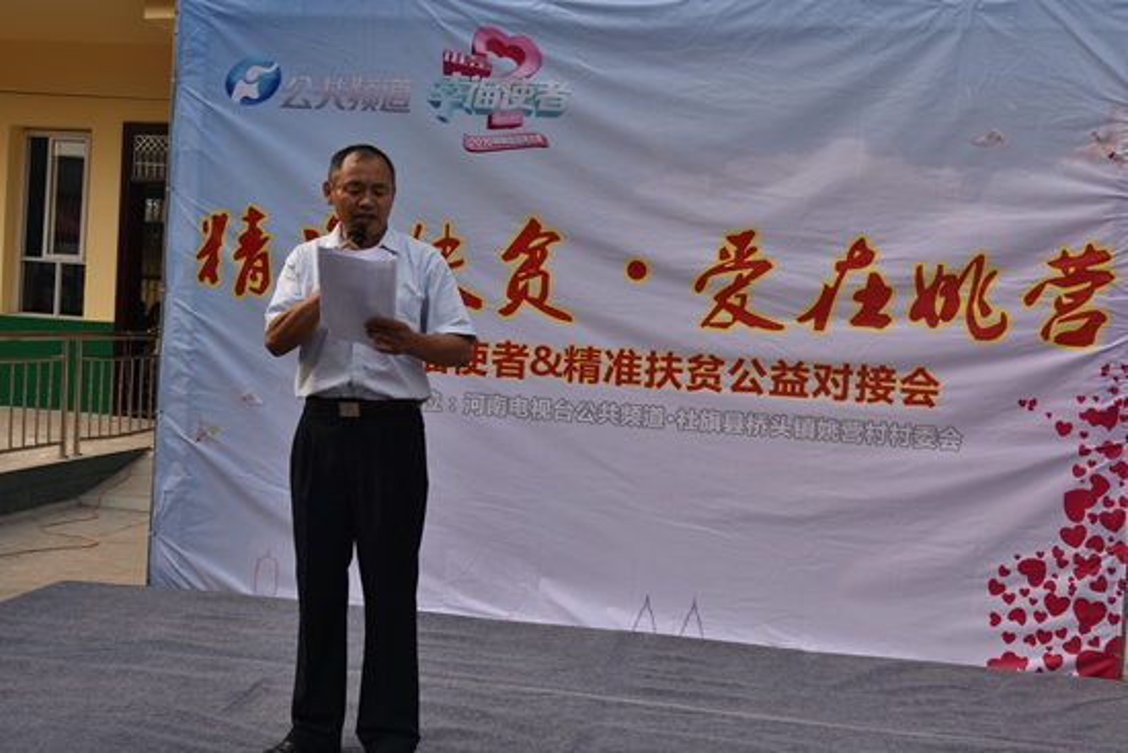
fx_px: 1191
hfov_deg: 50.7
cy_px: 376
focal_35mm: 38
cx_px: 564
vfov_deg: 35.1
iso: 200
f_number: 9
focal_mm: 38
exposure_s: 1/320
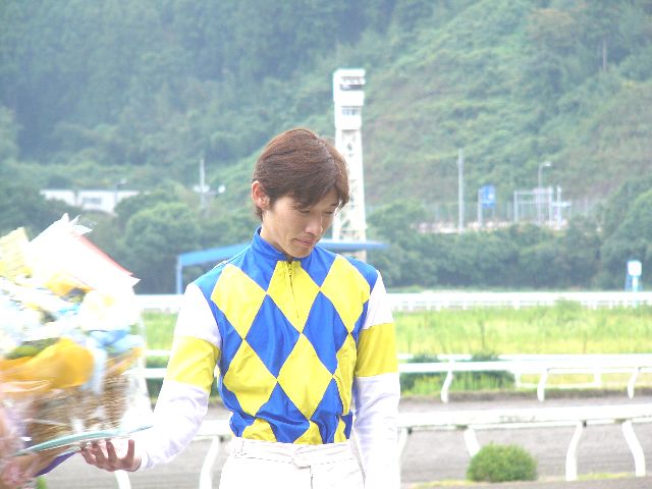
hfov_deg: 9.3
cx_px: 326
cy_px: 244
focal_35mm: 212
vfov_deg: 7.0
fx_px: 3993
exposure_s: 1/50
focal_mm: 35.3
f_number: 2.8
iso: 50
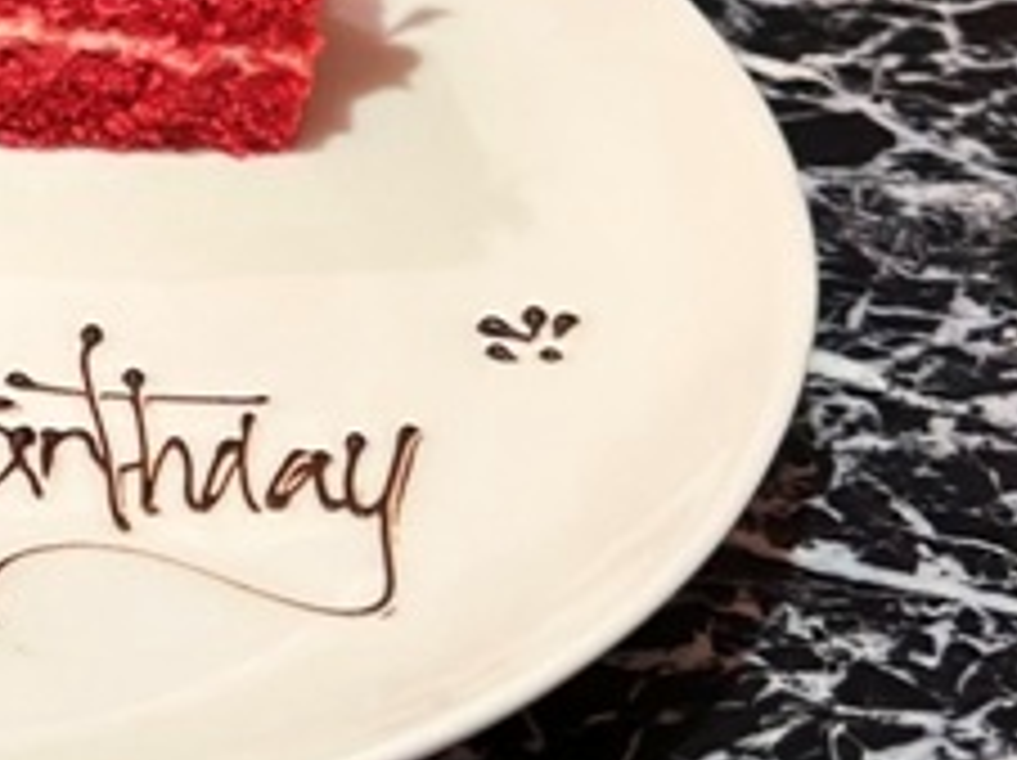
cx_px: -729
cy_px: -225
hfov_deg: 11.0
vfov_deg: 8.6
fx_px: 4989
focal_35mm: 170
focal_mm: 6.86
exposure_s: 1/50
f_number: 1.78
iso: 250
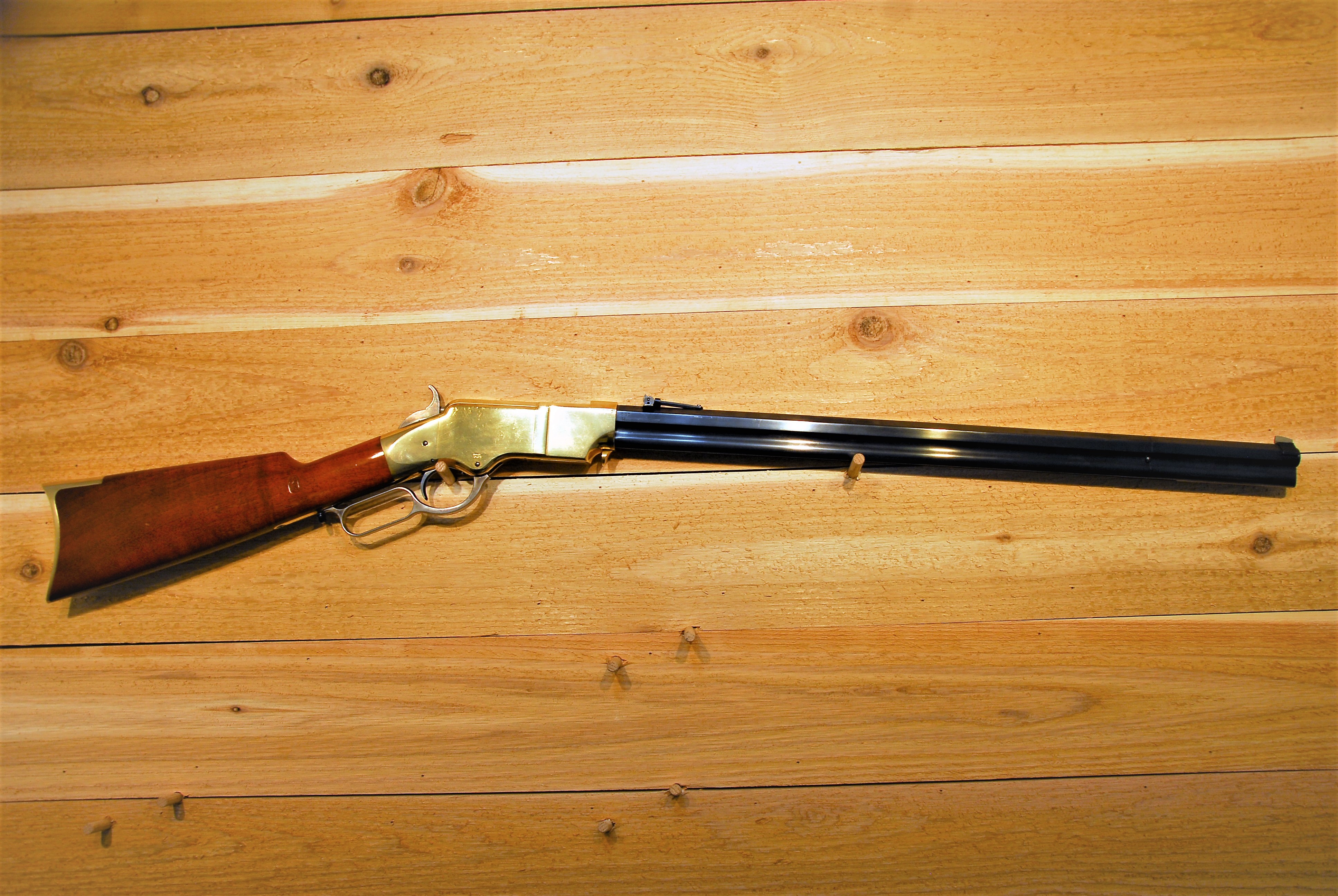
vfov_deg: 41.8
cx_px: 669
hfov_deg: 59.4
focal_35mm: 32
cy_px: 448
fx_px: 1172
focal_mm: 21
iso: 200
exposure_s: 1/90
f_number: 5.6
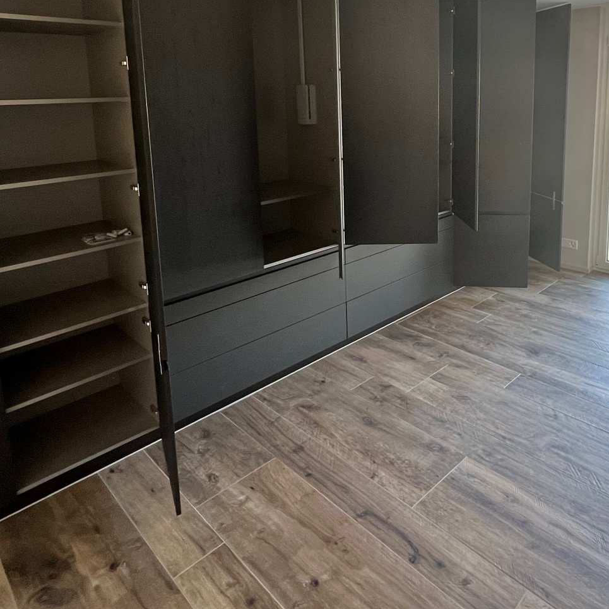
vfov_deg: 62.3
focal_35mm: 24
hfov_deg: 64.0
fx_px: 478
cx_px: 384
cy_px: 172
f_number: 1.8
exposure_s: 1/60
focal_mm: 1.57
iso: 320
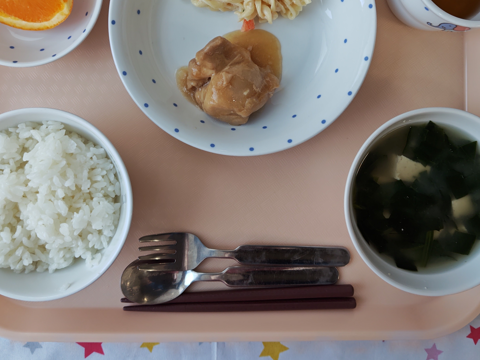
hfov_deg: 54.0
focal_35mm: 34
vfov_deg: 41.0
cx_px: 233
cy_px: 109
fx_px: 471
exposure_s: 1/100
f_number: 1.9
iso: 86
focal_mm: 5.56
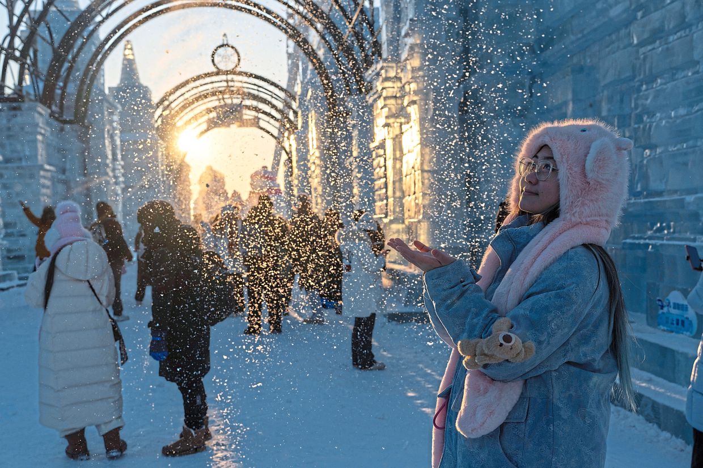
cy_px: 234
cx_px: 352
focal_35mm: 41
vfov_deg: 32.6
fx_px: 800
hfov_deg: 47.4
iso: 160
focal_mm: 41
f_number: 5.6
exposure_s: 1/800
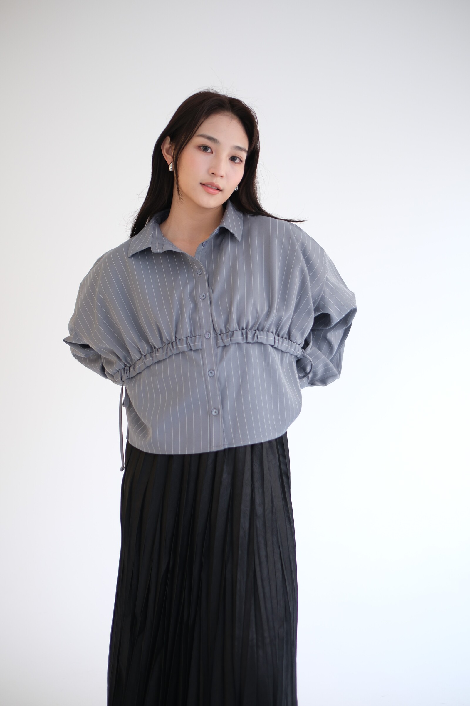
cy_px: 353
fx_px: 685
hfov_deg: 37.9
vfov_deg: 54.4
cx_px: 235
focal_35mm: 35
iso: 200
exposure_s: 1/125
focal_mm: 23
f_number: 1.4
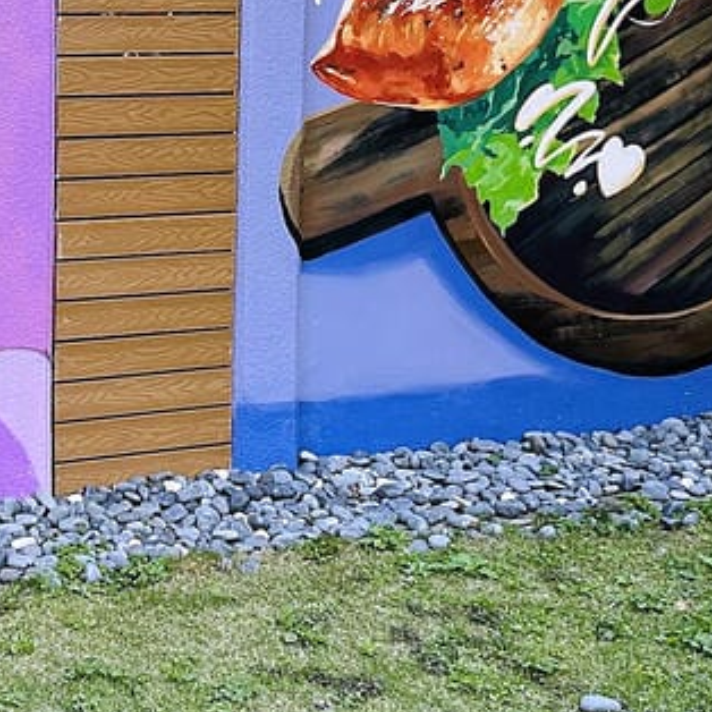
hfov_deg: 20.5
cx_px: -41
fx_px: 1885
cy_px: 134
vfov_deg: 21.1
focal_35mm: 81
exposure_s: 1/458
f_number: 1.78
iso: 80
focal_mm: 6.86
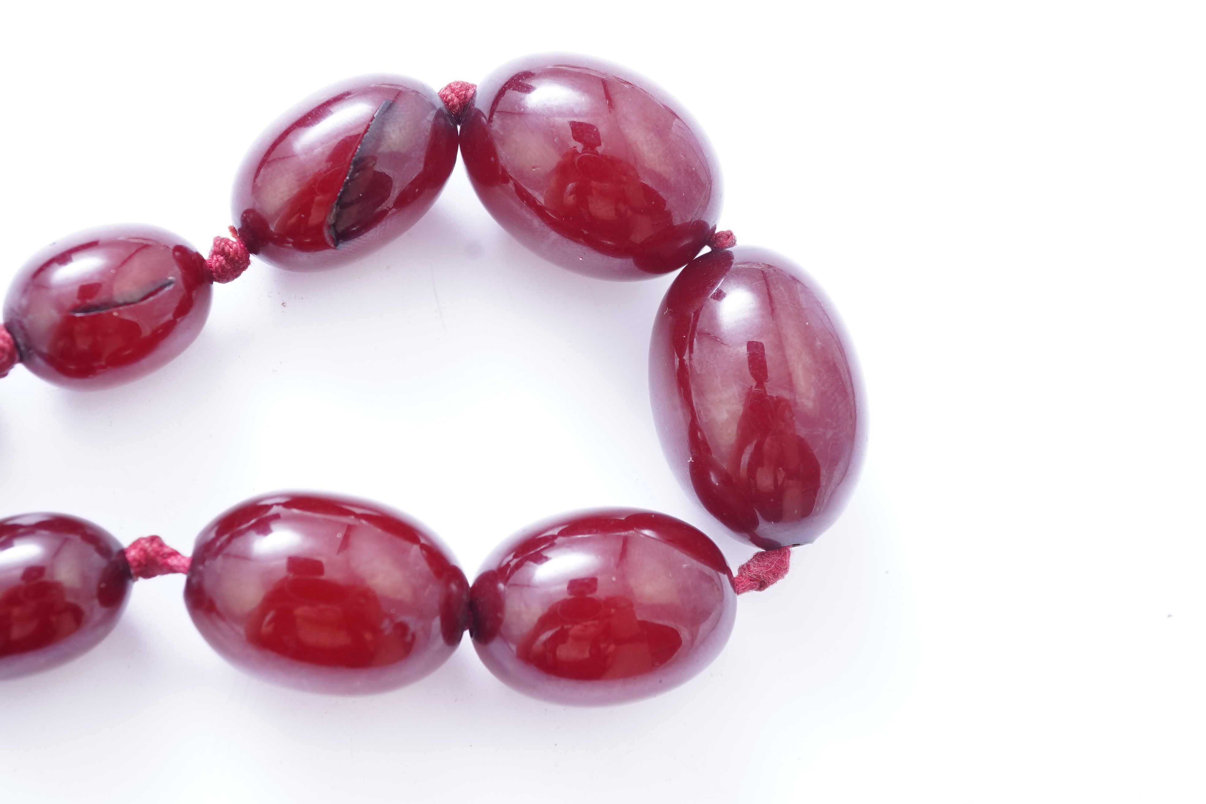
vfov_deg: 29.9
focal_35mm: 45
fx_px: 1507
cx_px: 603
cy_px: 402
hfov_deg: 43.6
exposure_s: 1/30
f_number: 14
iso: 320
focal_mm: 30
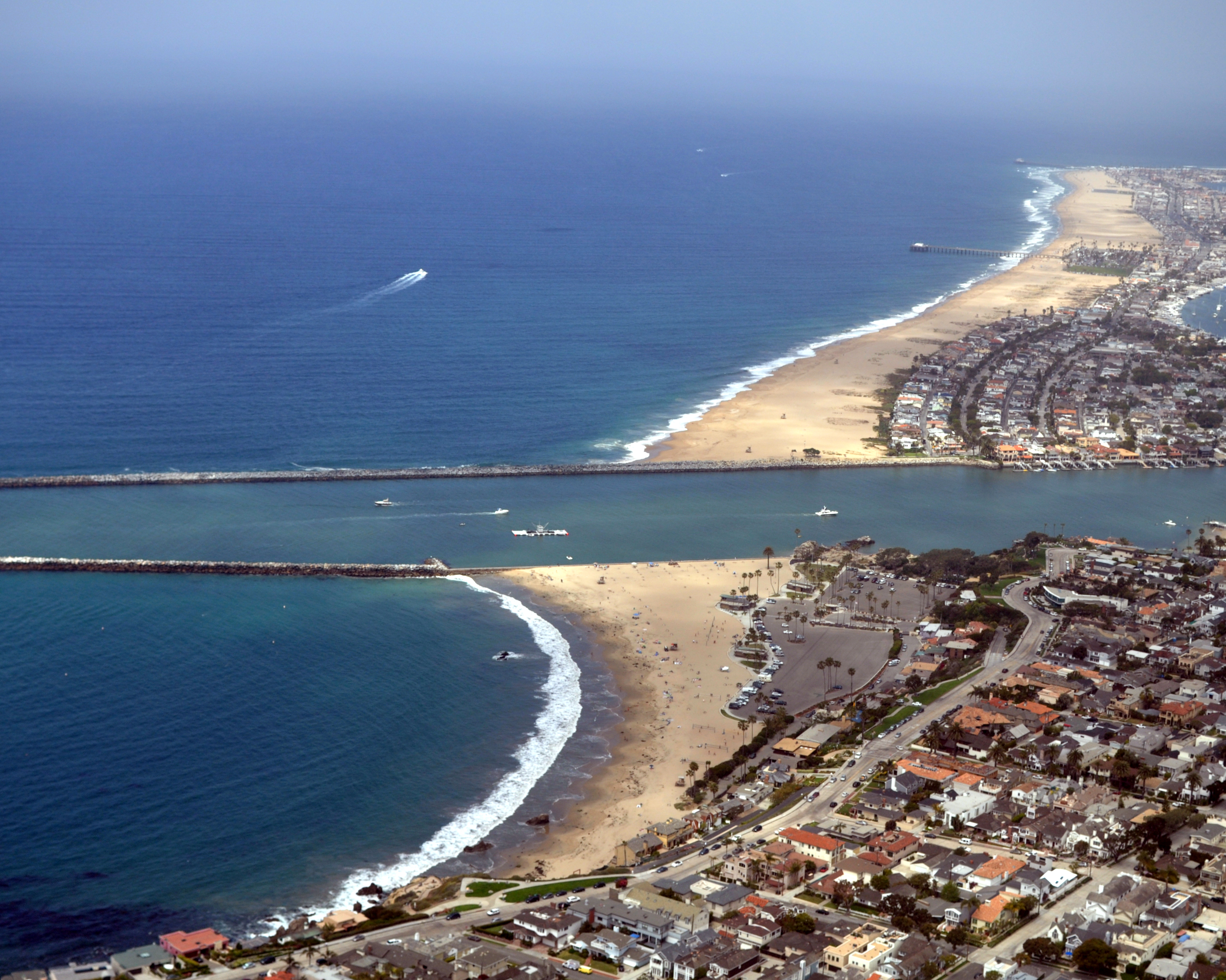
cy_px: 490
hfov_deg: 31.7
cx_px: 571
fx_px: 2161
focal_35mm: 60
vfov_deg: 25.6
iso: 200
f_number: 2.8
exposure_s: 1/3200
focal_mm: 35
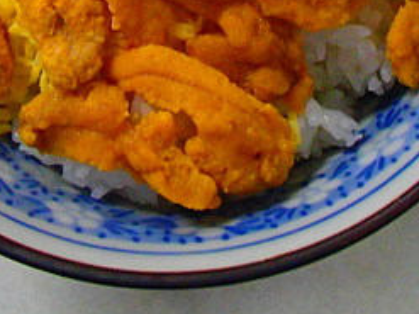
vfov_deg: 20.4
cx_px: 182
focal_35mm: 68
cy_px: -48
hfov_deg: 28.5
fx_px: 823
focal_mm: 5
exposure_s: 1/30
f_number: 3.9
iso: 800
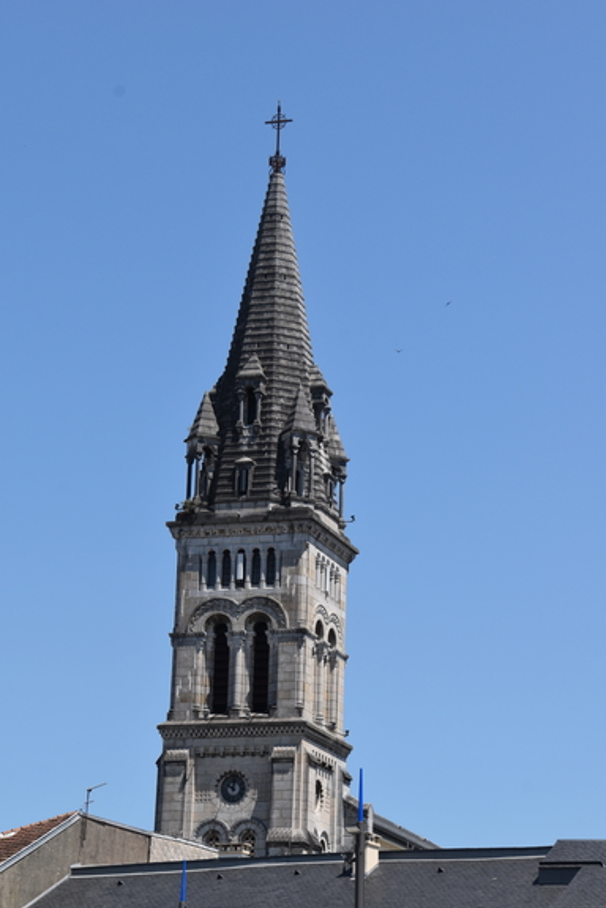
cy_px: 471
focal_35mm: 97
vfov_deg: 21.0
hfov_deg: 14.1
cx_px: 306
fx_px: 2446
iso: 200
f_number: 10
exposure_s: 1/400
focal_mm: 62
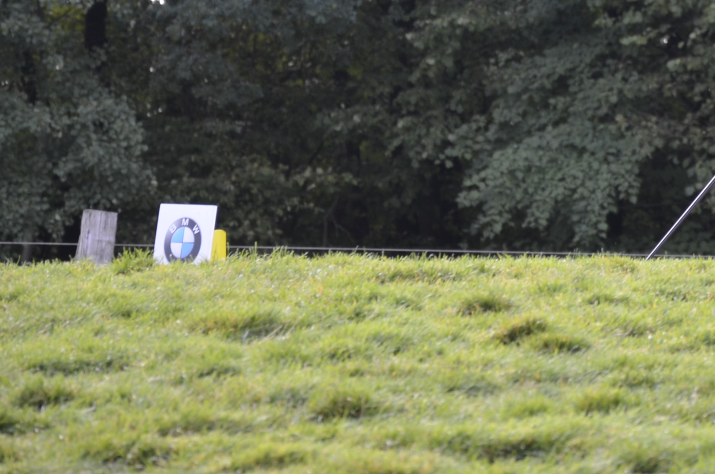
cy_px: -43
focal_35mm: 358
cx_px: 750
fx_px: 7100
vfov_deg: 3.8
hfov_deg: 5.7
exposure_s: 1/125
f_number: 5.6
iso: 220
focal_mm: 105
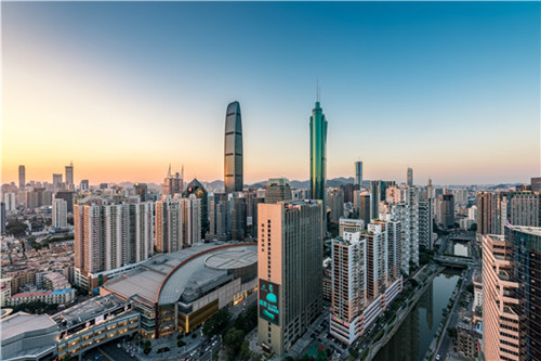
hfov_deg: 104.3
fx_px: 210
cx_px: 270
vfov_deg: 81.2
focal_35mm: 14
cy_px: 180
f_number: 11
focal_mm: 14
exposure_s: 1/25
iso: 100
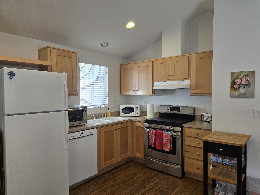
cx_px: 132
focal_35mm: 24
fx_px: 180
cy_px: 99
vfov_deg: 56.8
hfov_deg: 71.6
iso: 64
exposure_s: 1/120
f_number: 1.8
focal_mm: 5.4
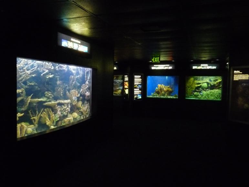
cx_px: 124
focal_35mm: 28
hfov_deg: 63.4
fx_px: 202
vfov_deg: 49.8
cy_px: 94
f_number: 2.8
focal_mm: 4.8
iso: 800
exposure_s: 1/13
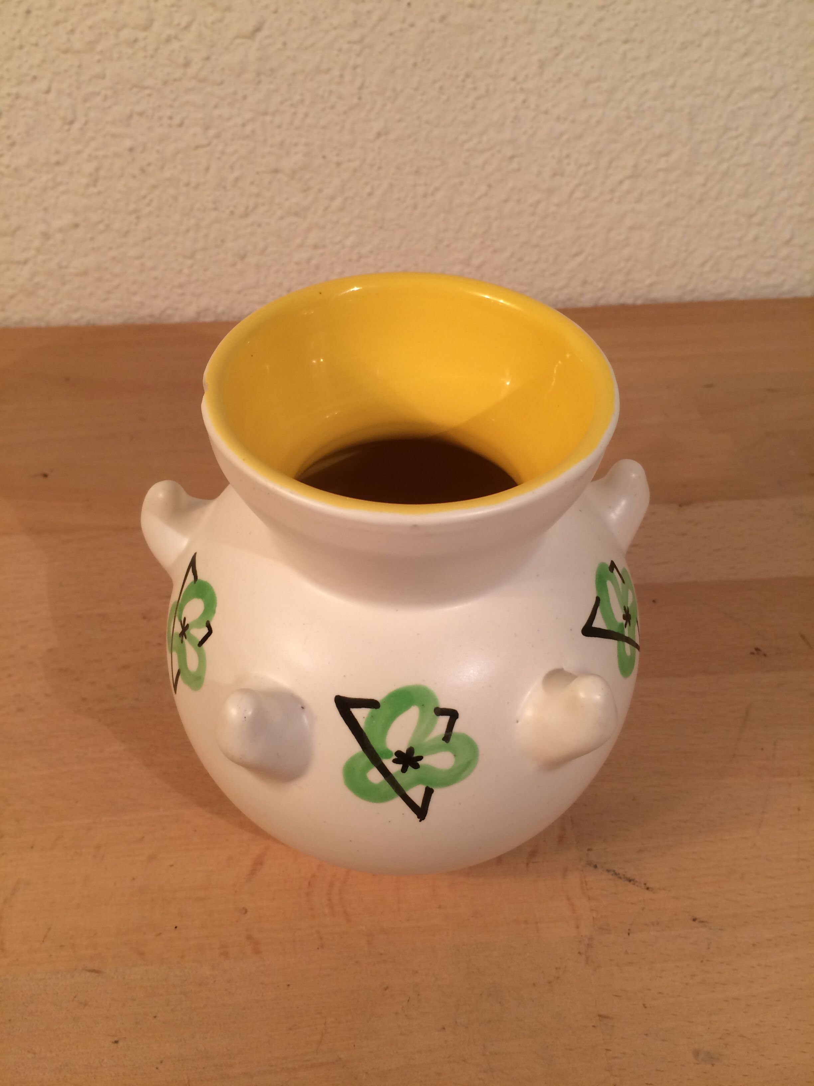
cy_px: 543
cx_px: 407
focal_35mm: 29
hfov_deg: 48.2
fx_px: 909
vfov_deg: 61.7
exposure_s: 1/33
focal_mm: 4.15
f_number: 2.2
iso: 40
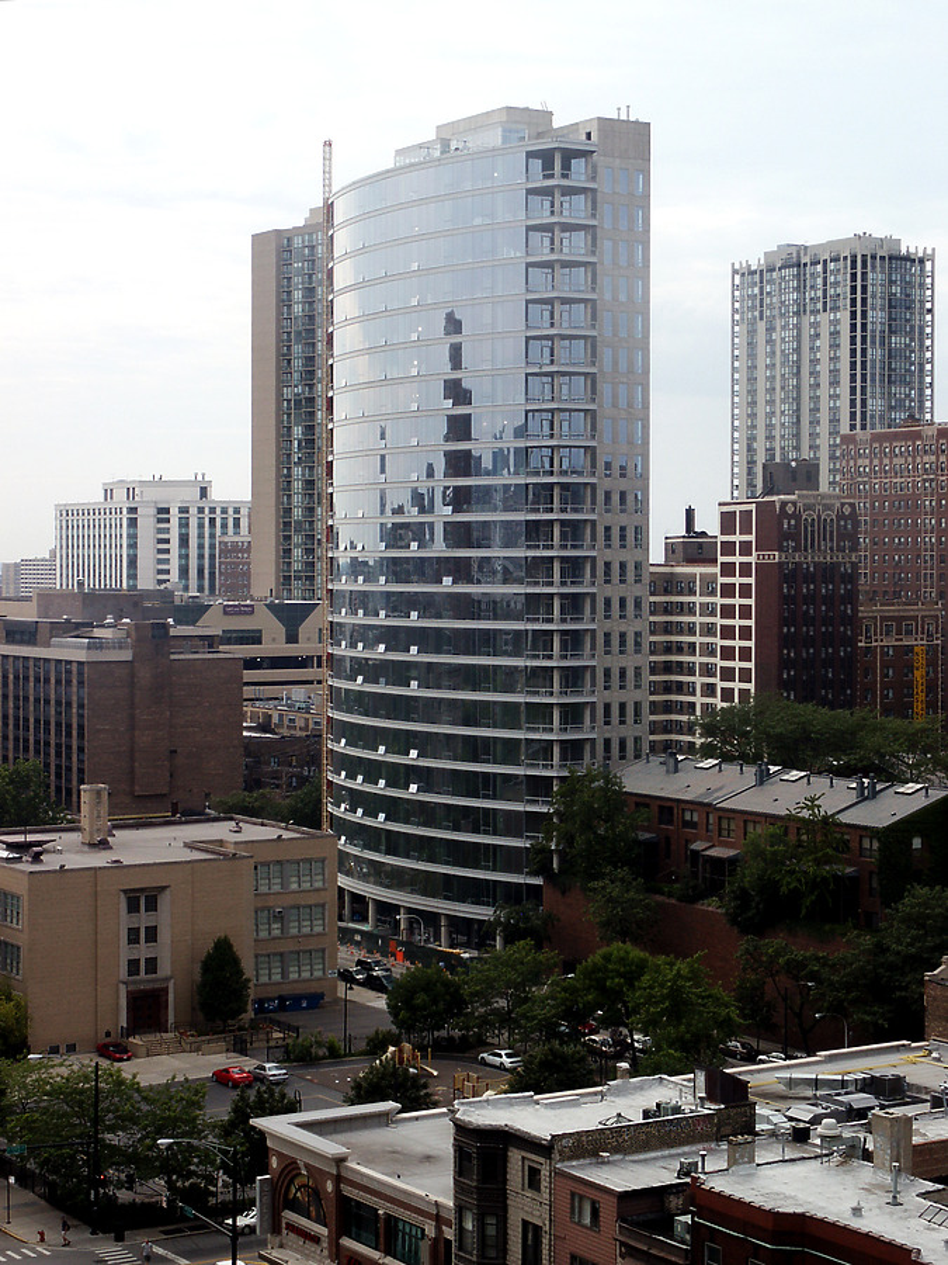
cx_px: 474
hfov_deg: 22.9
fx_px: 2337
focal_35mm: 64
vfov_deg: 30.3
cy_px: 632
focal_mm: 13.34
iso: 64
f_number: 8
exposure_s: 1/125
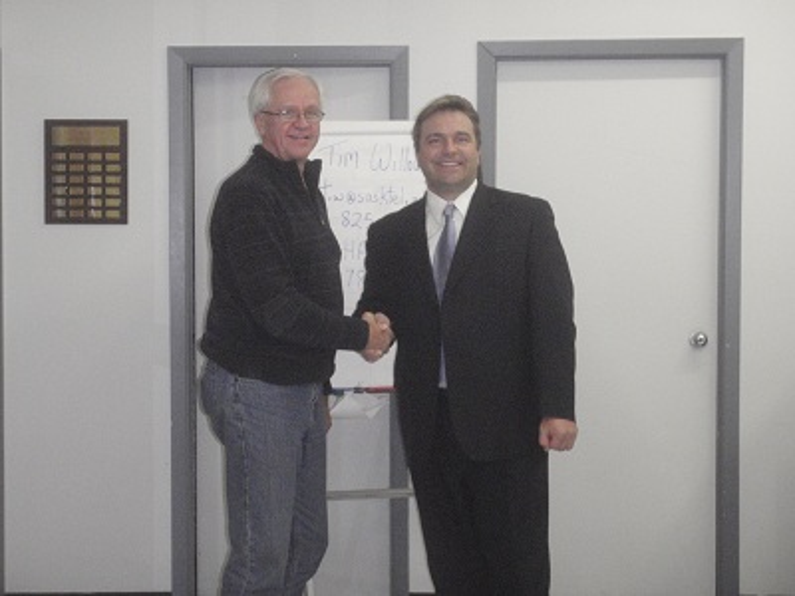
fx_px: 1493
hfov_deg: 29.8
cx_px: 398
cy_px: 298
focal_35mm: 65
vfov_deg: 22.6
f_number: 4.7
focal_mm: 11.76
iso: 800
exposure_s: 1/60
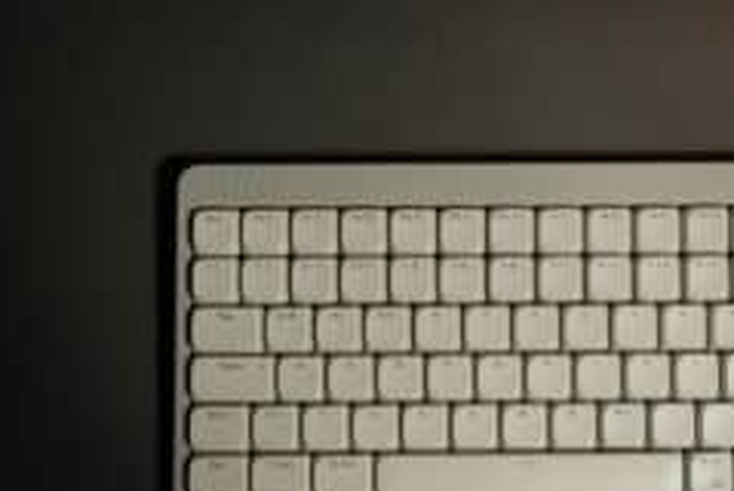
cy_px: 347
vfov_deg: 23.7
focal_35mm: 57
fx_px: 1164
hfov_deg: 34.1
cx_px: 568
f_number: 2.8
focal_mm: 35
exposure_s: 1/200
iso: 100
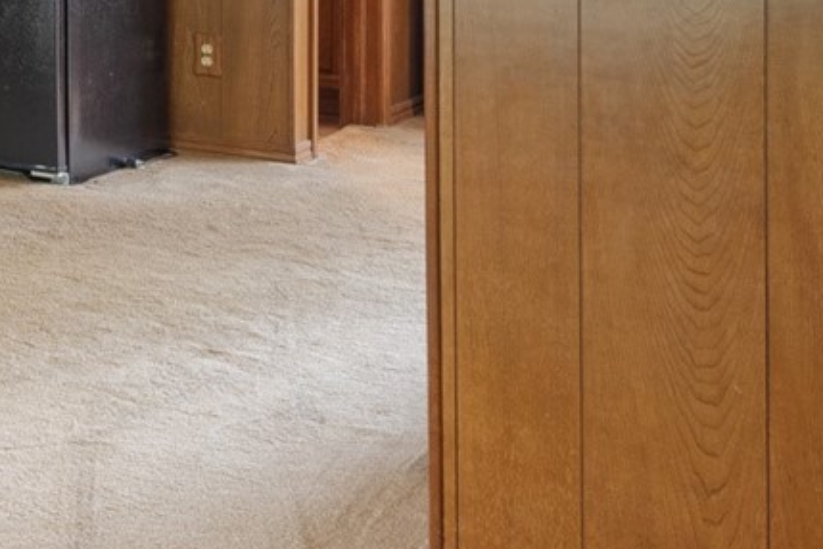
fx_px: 1737
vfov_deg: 16.7
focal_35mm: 76
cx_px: -547
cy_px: -208
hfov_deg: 20.8
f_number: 9
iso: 250
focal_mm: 16
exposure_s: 1
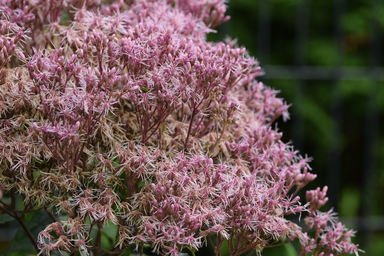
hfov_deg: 13.0
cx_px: 192
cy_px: 128
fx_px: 1680
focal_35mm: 158
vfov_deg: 8.7
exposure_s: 1/60
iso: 100
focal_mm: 105
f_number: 9
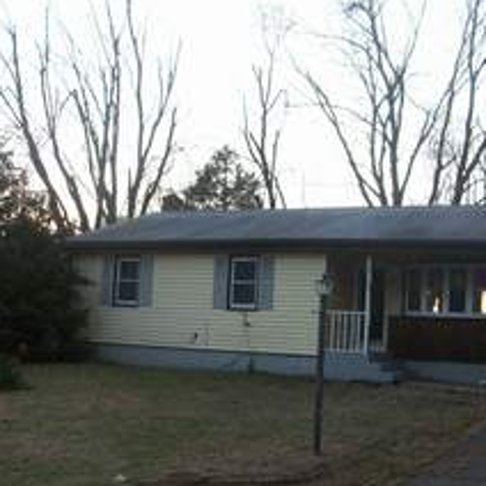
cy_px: 277
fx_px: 778
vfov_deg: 34.6
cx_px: 316
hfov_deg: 34.4
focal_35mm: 49
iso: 197
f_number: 2.8
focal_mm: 5.7
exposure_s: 1/128
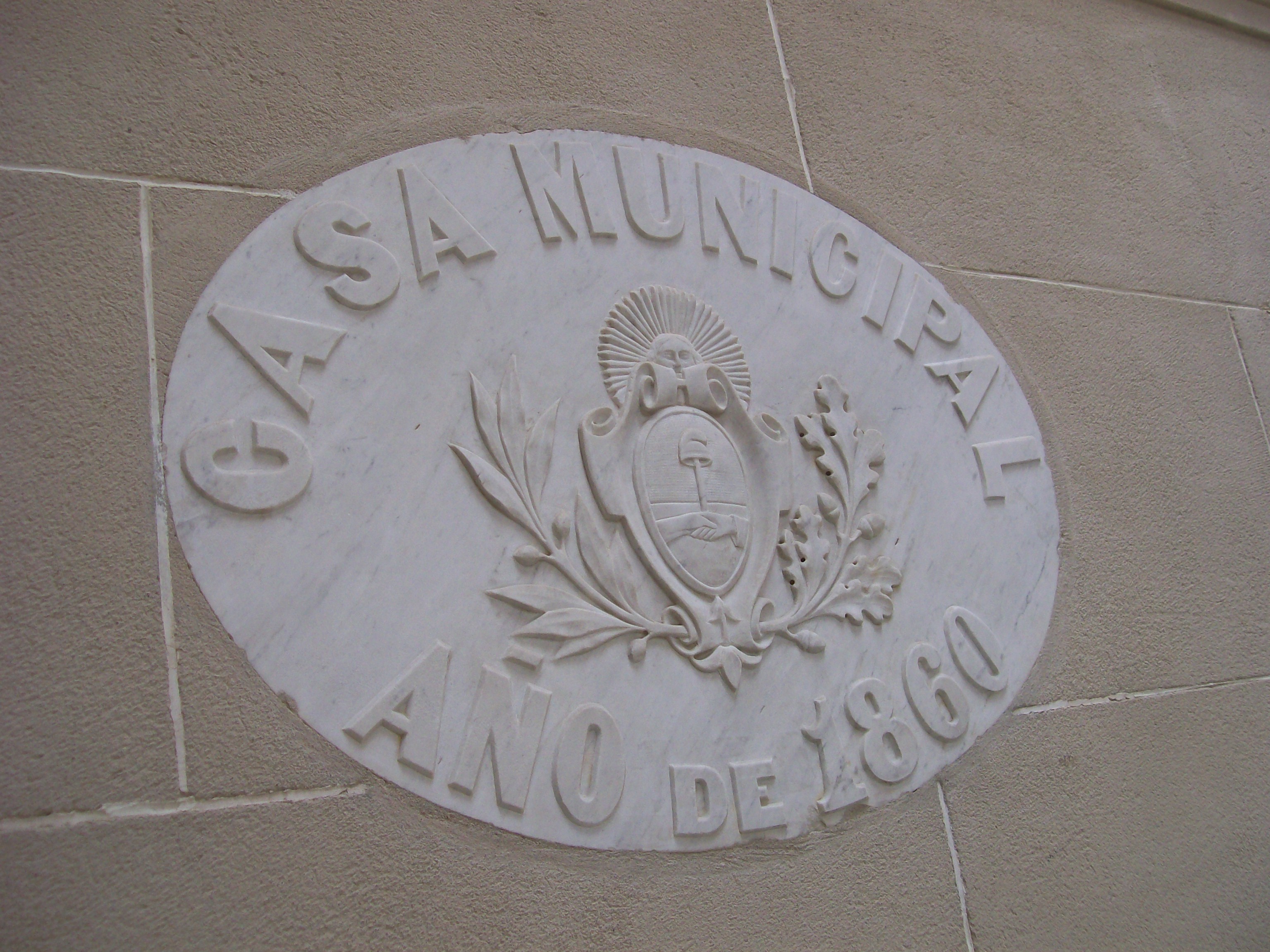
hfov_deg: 51.4
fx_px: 1321
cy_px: 476
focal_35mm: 36
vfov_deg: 39.7
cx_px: 635
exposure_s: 1/125
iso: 80
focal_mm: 6
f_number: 2.7
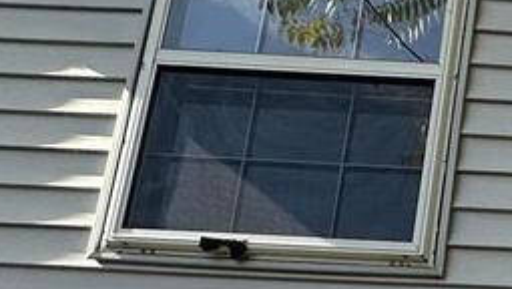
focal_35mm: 86
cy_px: 718
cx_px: 883
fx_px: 1169
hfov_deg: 19.5
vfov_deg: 11.4
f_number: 2.2
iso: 40
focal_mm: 2.22
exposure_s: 1/532
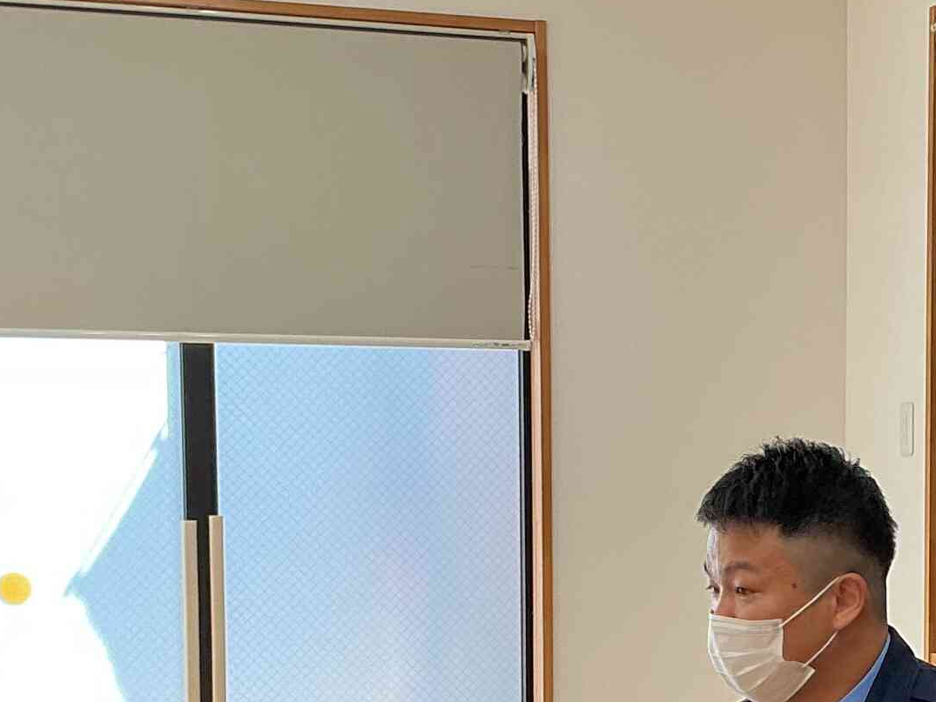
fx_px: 2353
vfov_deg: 16.7
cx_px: 774
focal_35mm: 87
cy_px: 656
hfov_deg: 22.1
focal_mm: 3
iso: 16
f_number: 1.8
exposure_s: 1/120
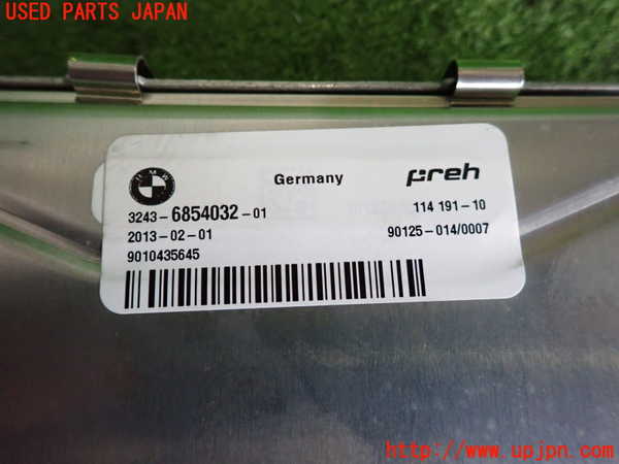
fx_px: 447
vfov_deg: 54.9
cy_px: 232
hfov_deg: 69.4
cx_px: 310
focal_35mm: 25
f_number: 2
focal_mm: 4.5
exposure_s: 1/250
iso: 1000
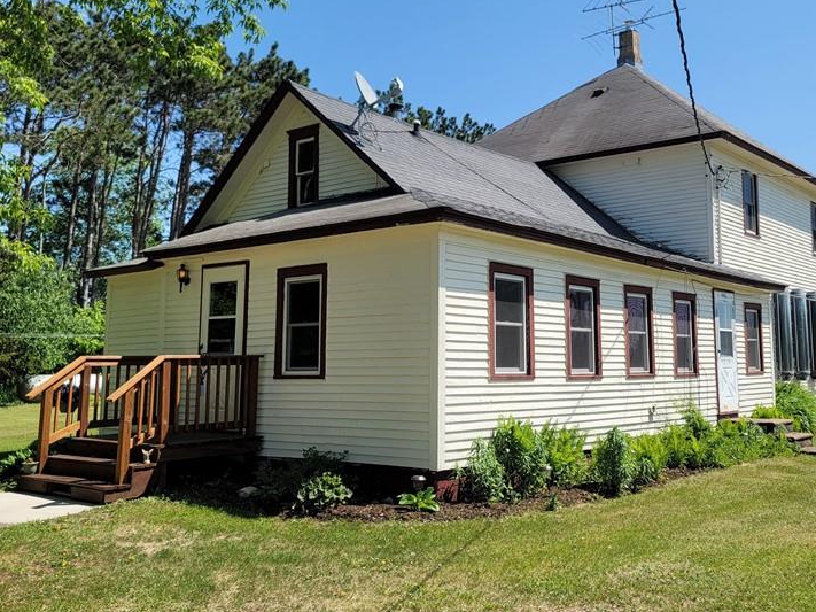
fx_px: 848
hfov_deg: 51.2
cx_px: 466
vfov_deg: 39.5
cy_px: 246
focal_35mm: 36
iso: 20
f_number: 1.8
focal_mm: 7
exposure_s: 1/897
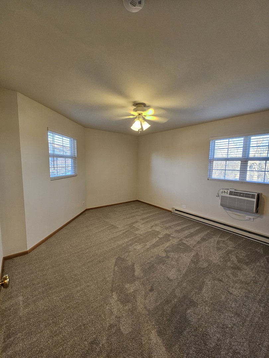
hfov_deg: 89.9
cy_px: 179
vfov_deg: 106.2
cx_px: 134
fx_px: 135
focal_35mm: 13
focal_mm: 2.2
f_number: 2.2
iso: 160
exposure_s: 1/60
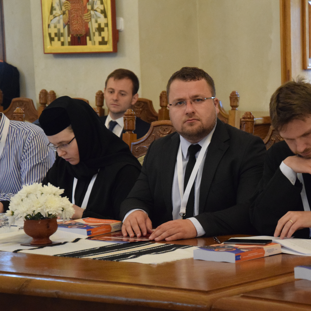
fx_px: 1565
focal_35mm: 154
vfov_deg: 11.3
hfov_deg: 11.3
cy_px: 156
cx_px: 200
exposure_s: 1/60
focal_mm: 80
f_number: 5.3
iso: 5000
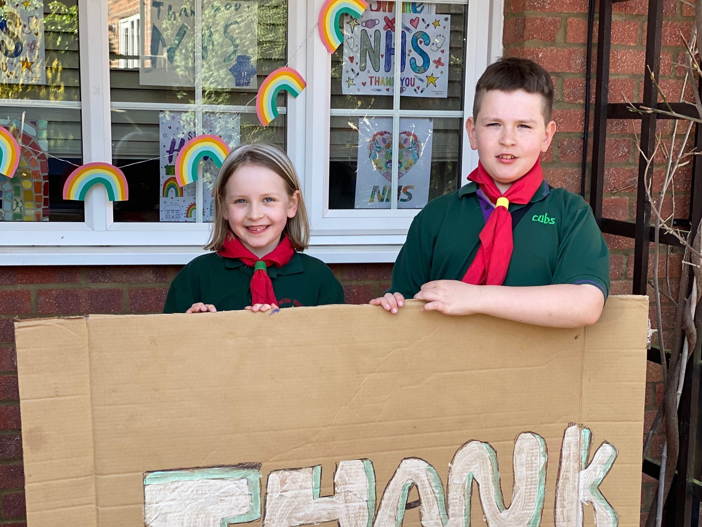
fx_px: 1419
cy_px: 428
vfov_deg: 20.7
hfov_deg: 27.8
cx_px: 350
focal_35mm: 70
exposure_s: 1/122
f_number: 2
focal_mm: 6
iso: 20
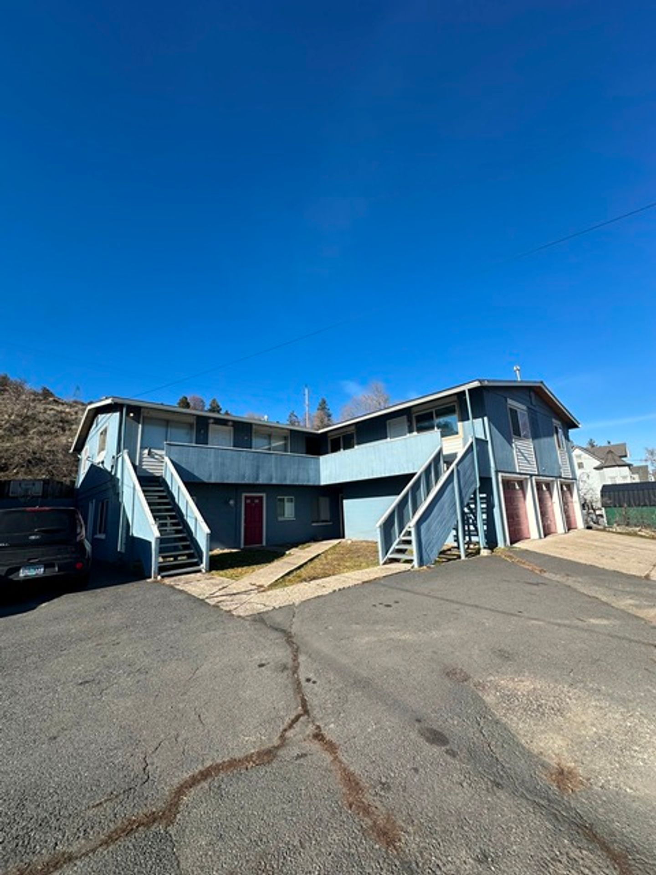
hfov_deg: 85.7
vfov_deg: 102.1
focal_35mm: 14
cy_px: 438
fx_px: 354
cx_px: 328
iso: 40
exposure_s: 1/1618
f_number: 2.2
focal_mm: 2.22
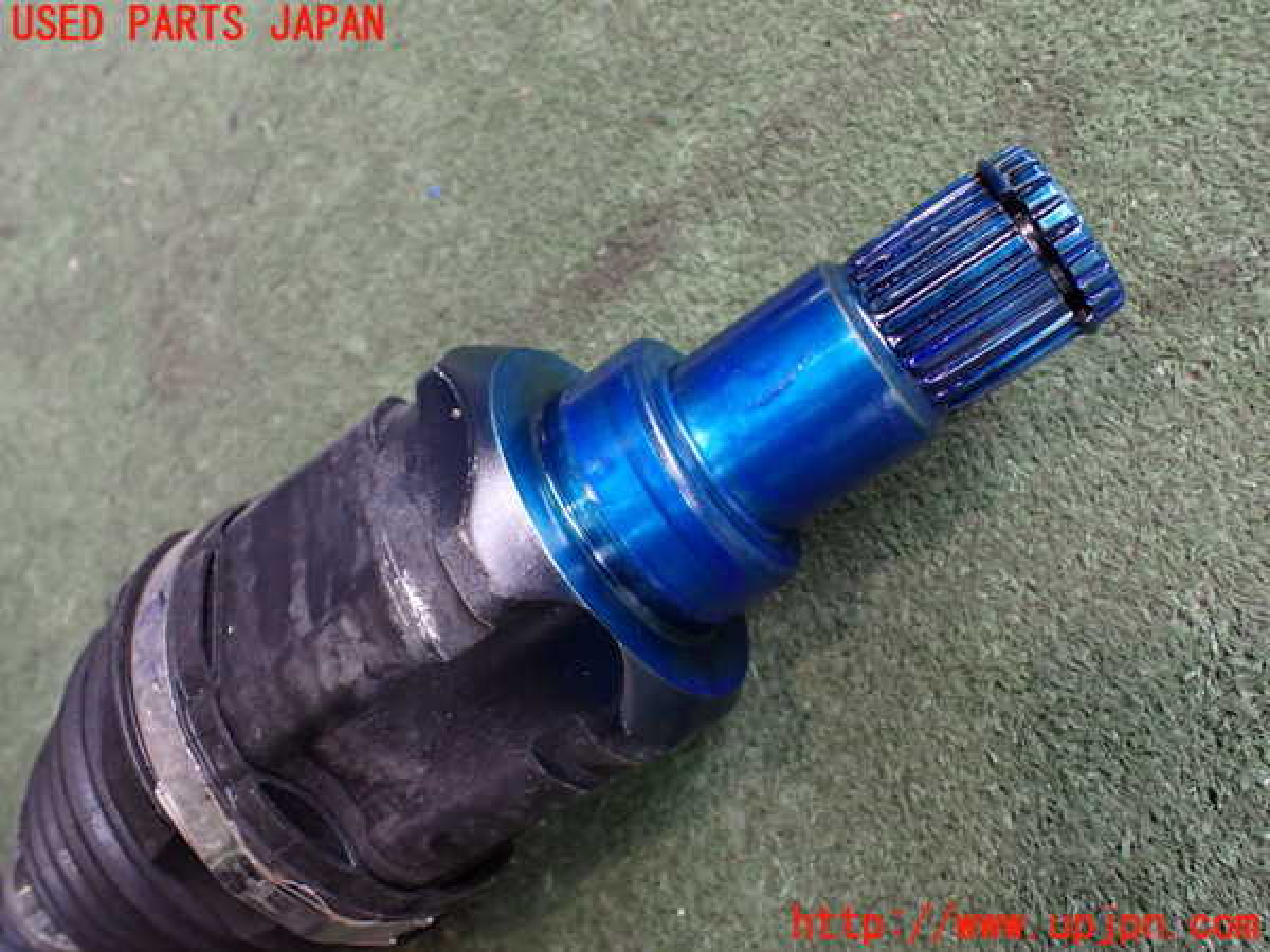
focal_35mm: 30
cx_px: 635
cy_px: 476
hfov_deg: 60.0
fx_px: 1101
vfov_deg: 46.8
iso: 320
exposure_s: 1/125
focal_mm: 5.4
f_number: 2.3
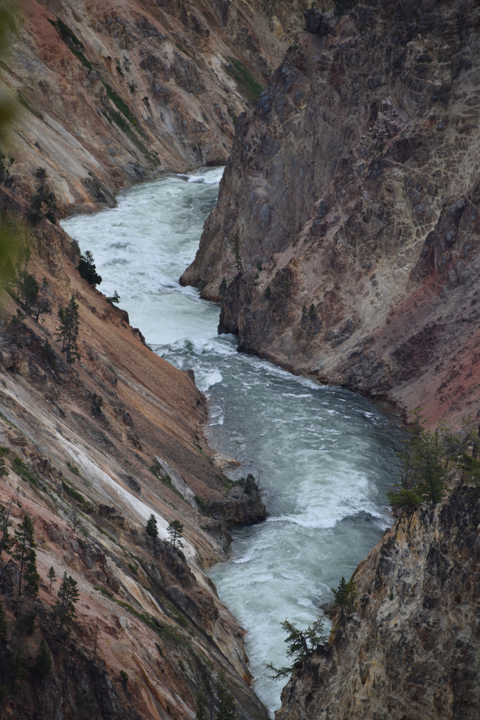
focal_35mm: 230
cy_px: 360
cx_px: 240
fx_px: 4597
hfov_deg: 6.0
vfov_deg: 8.9
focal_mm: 230
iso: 220
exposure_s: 1/500
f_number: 5.6
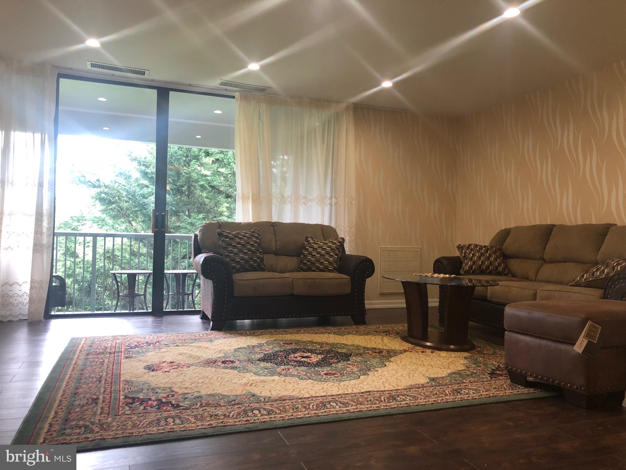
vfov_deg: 49.7
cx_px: 313
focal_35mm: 28
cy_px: 235
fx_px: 506
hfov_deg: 63.4
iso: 40
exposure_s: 1/30
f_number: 1.8
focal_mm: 3.99
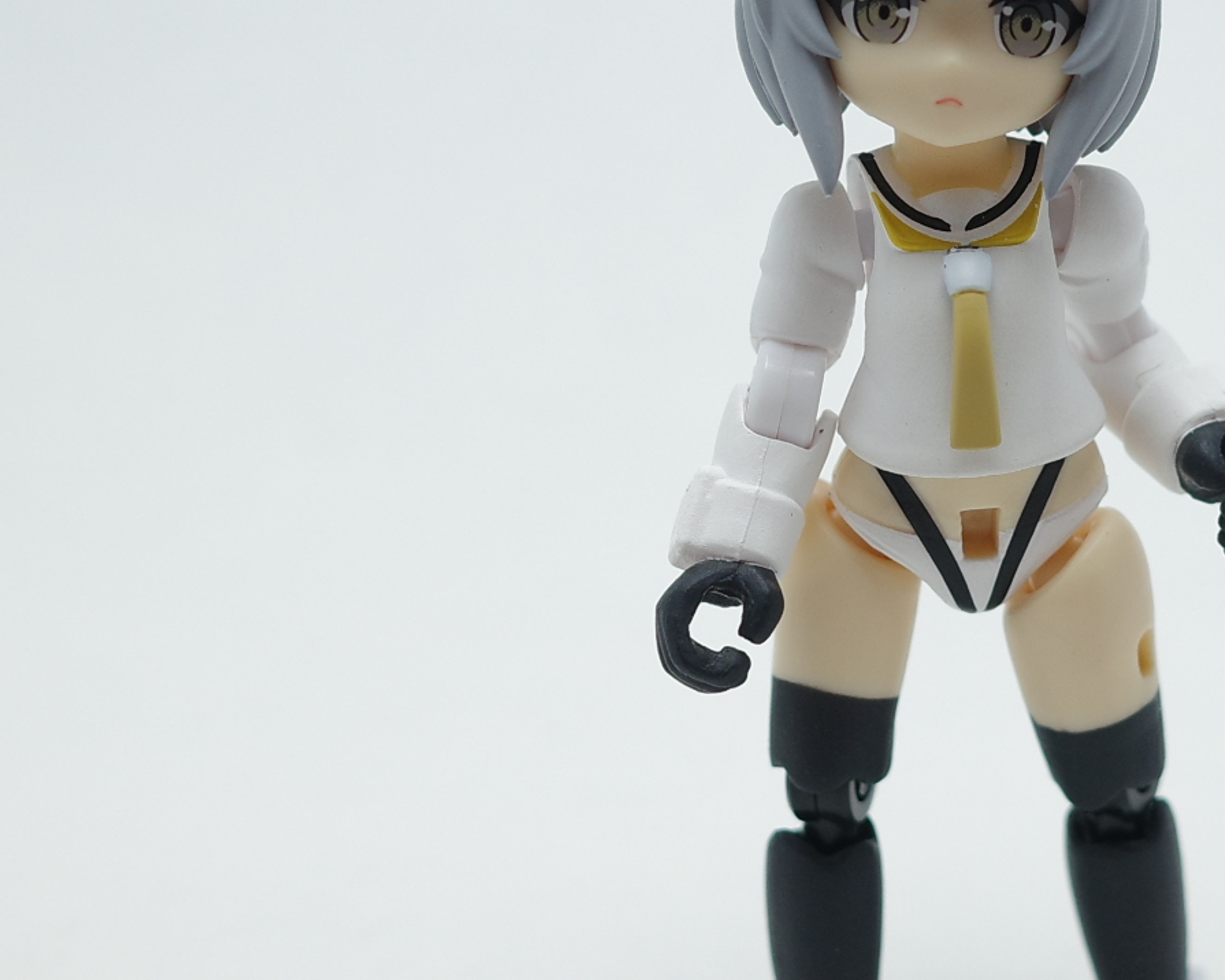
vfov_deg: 10.8
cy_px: 452
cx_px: 921
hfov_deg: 13.4
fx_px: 5185
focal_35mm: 143
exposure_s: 1/100
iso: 100
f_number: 2.8
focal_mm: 26
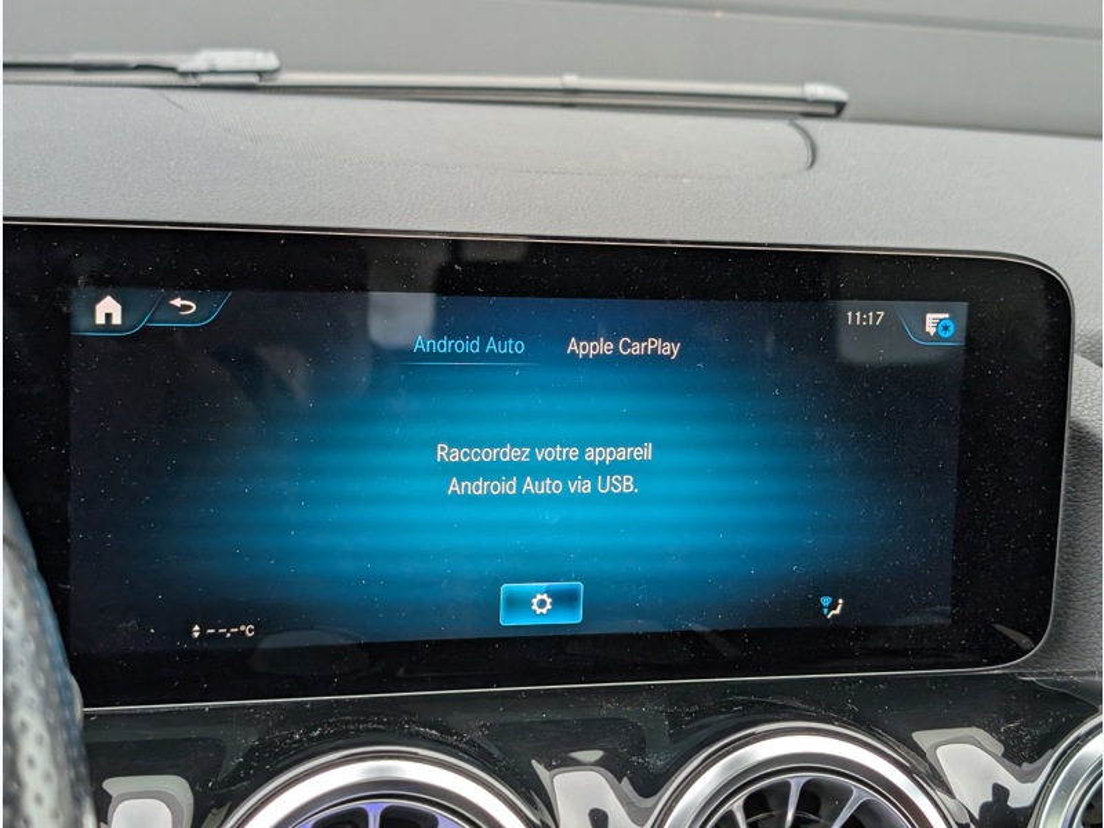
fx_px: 1563
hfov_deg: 38.9
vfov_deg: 29.7
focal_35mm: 49
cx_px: 552
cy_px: 414
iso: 232
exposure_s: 1/442
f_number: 1.68
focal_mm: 6.9
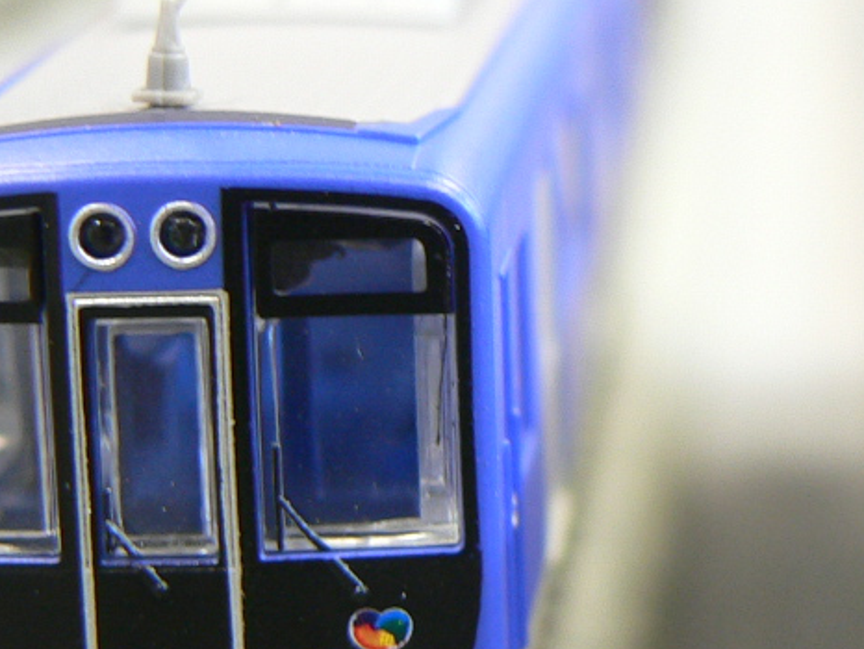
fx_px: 3771
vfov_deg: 9.8
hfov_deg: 13.0
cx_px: 736
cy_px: 363
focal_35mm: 151
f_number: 2.8
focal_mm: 9.2
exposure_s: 1/4
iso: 100
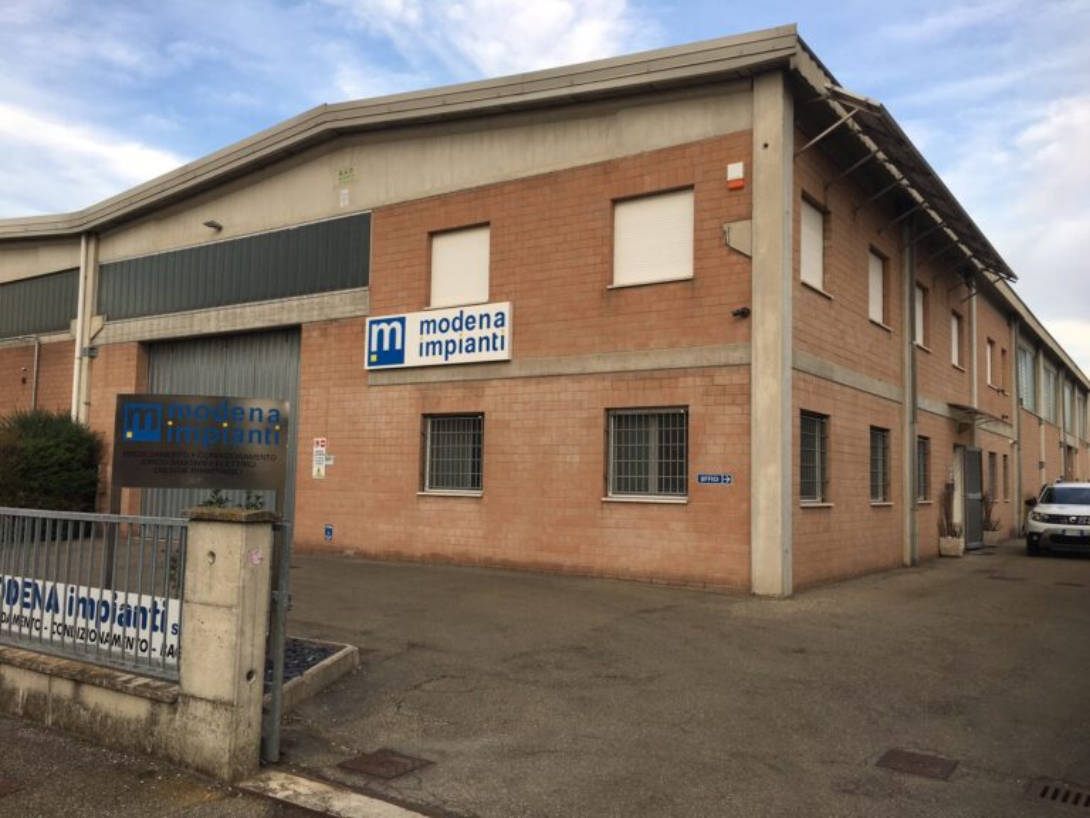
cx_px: 545
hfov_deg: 61.7
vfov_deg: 48.2
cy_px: 409
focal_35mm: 29
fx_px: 913
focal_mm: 4.15
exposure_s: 1/289
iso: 25
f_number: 2.2
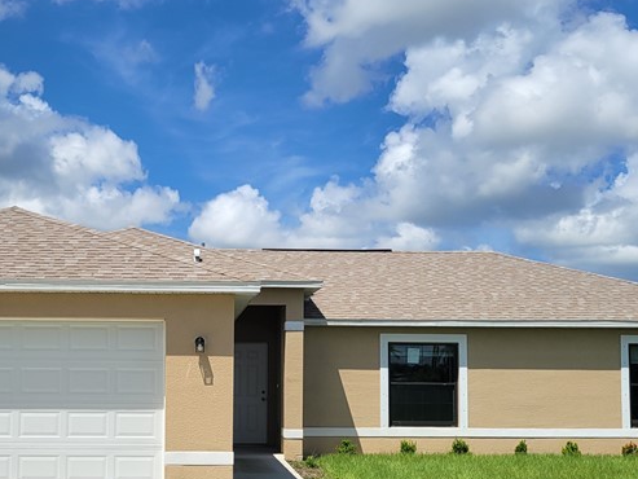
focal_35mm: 54
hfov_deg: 35.3
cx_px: 225
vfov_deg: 26.9
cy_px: 311
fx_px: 996
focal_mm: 5.4
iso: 40
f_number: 1.8
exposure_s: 1/5702
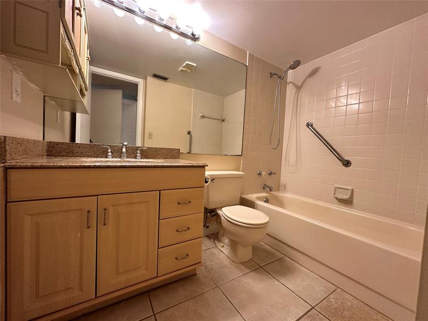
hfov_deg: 102.1
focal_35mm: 14
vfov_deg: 85.7
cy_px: 160
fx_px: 173
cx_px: 214
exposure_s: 1/60
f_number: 2.2
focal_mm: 2.22
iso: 200
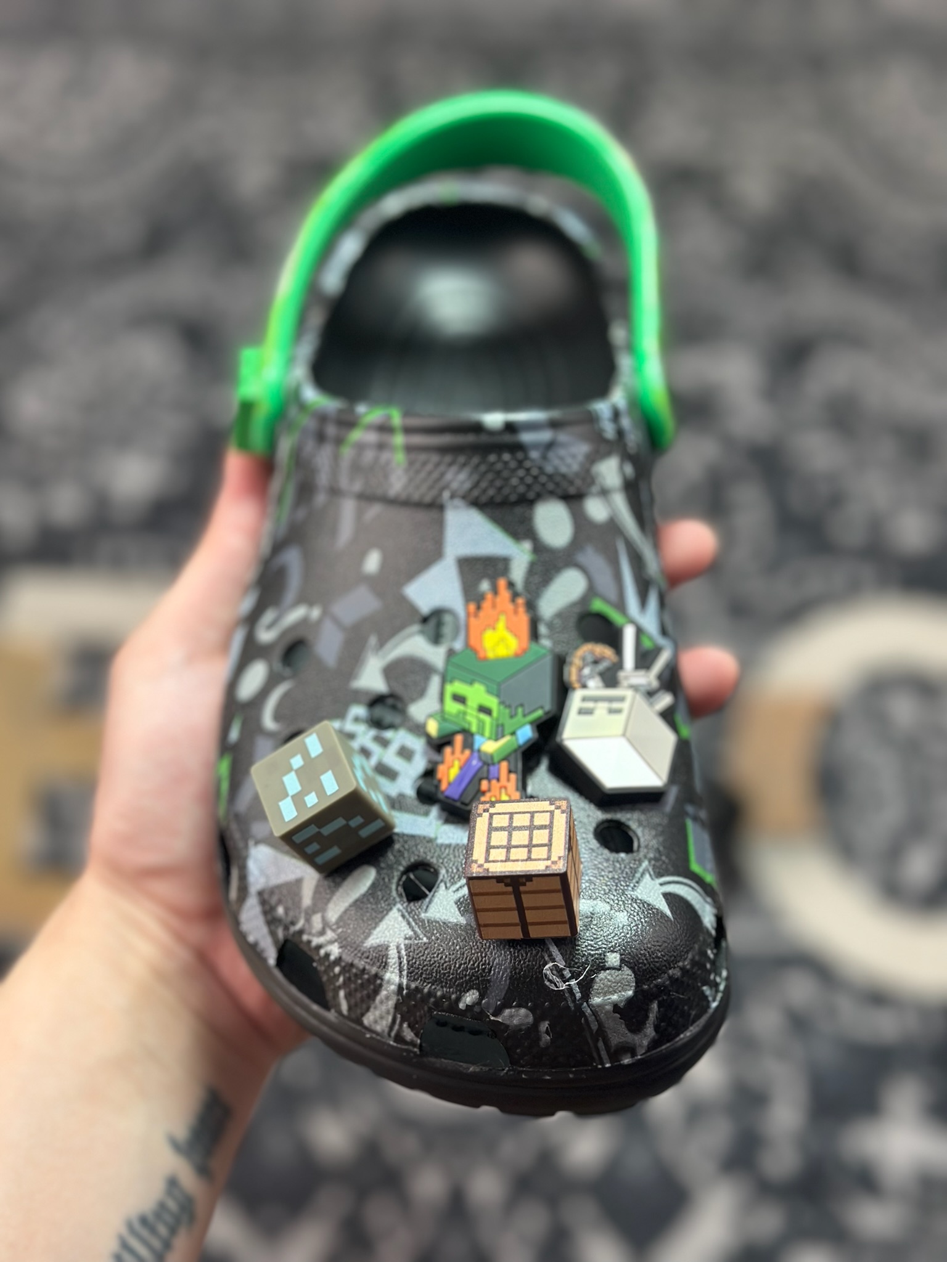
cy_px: 631
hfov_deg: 30.3
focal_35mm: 48
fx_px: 1751
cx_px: 474
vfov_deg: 39.7
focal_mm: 6.86
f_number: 1.78
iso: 80
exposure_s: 1/428
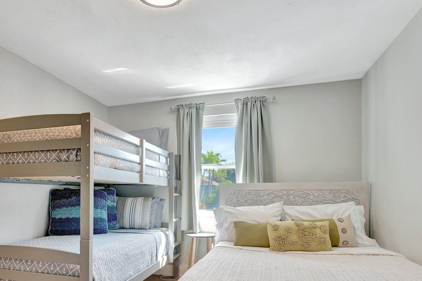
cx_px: 164
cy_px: 189
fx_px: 284
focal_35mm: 24
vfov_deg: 51.6
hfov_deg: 72.3
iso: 400
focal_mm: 15.8
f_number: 8
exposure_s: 1/4
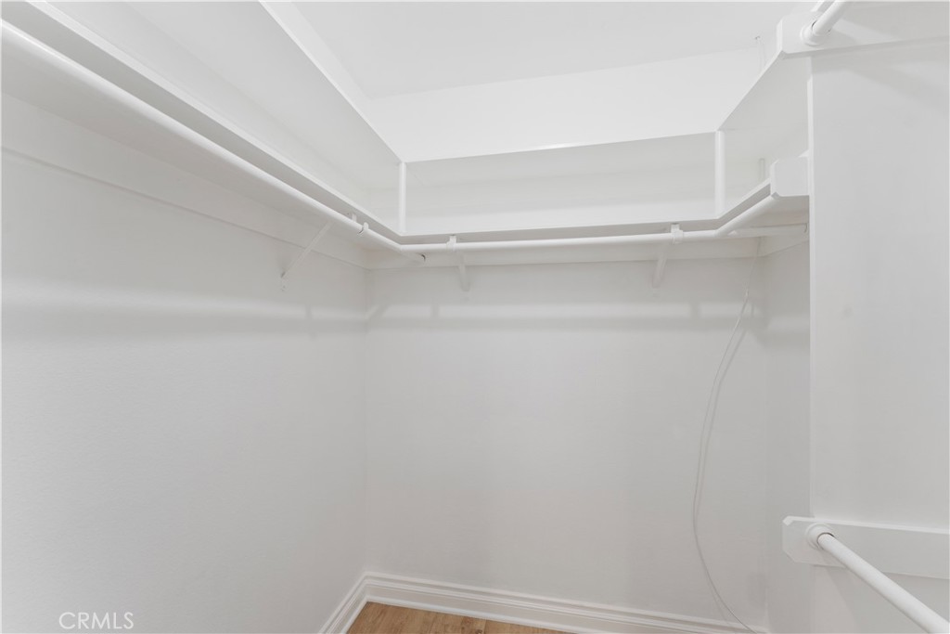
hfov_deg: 104.2
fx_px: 369
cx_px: 475
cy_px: 317
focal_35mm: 14
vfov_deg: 81.2
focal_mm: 14
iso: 800
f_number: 8
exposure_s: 1/80
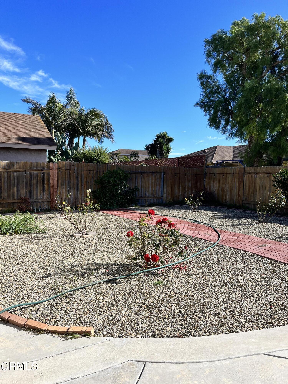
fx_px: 288
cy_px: 192
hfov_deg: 53.1
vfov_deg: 67.3
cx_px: 144
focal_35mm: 26
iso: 50
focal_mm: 5.1
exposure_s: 1/2899
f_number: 1.6
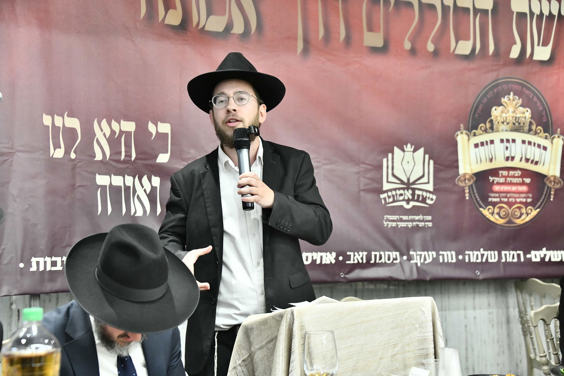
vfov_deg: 21.9
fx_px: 971
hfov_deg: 32.4
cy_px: 188
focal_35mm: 62
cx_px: 282
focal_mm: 62
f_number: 5
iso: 4000
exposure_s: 1/125
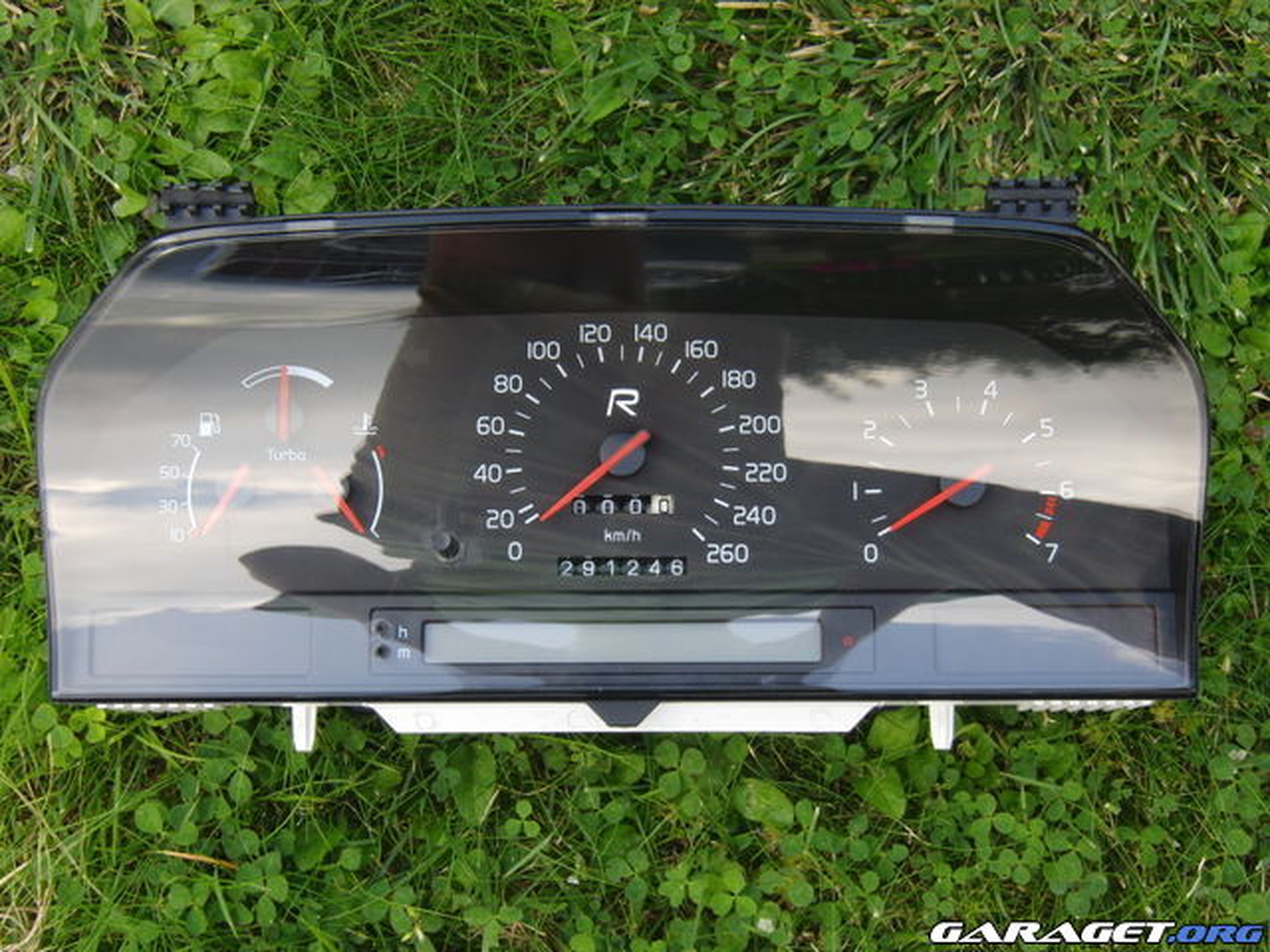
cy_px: 476
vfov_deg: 26.1
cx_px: 635
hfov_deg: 34.3
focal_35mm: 56
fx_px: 2055
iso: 160
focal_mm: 9.8
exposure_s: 1/60
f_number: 4.2
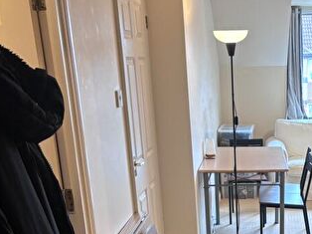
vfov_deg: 23.9
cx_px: 258
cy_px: 243
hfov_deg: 32.2
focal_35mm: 58
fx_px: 522
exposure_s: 1/50
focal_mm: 5.96
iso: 200
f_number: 1.6
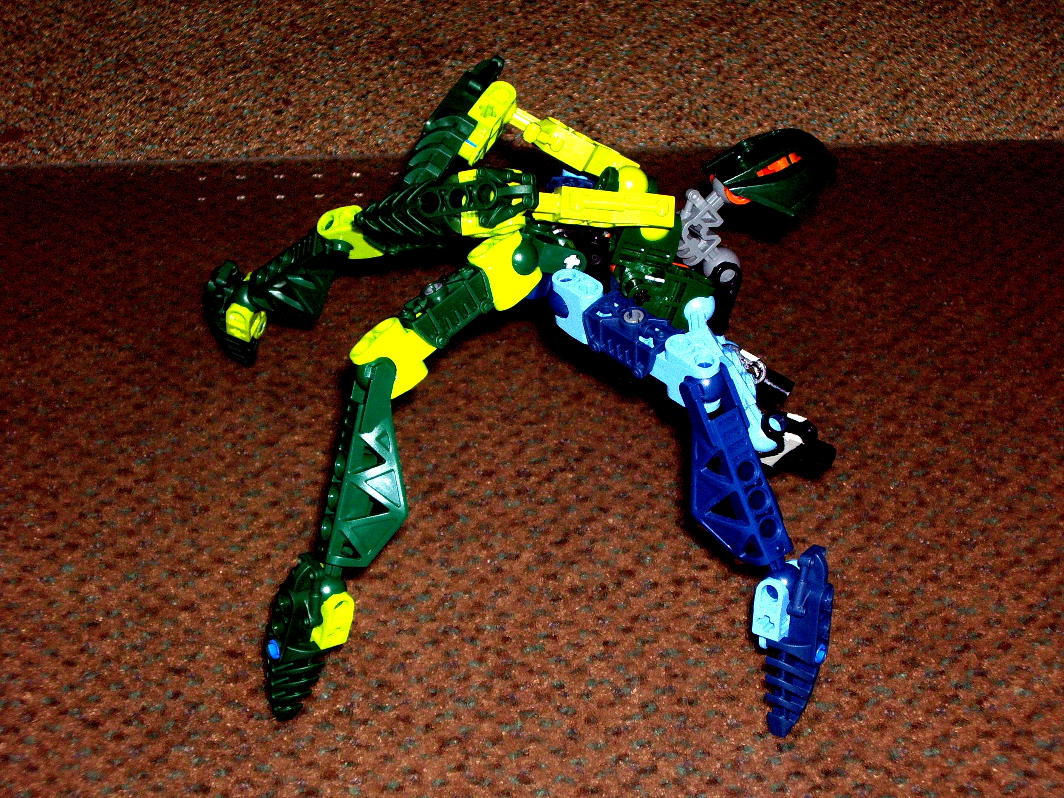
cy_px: 399
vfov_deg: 18.7
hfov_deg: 24.7
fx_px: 2428
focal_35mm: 79
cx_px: 532
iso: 200
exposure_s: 1/80
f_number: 4.1
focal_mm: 12.8
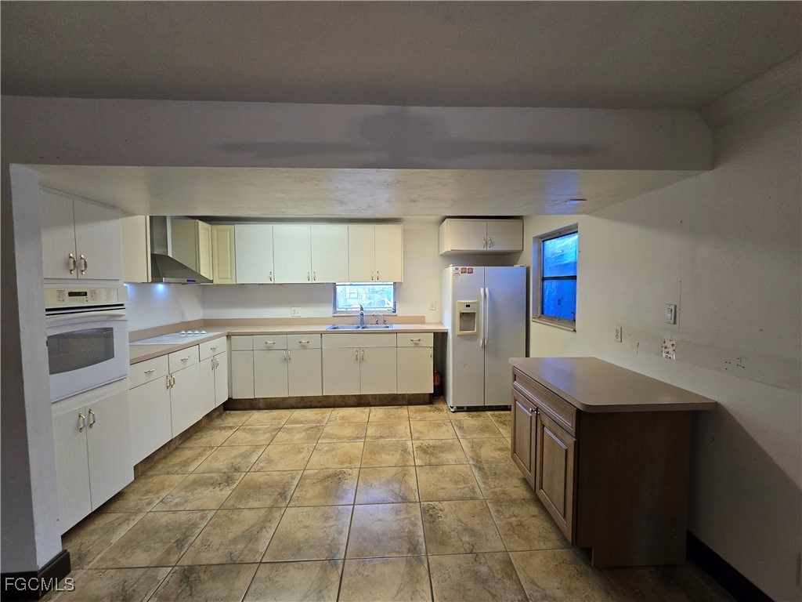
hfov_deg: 106.2
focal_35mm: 13
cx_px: 401
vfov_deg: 89.9
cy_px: 301
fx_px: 301
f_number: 2.2
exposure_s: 1/60
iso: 200
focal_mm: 2.2
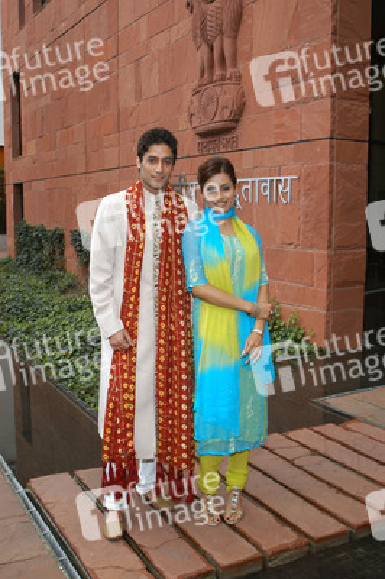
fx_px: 723
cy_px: 290
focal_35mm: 45
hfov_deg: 29.8
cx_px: 192
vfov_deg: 43.6
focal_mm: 30
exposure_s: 1/125
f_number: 5.6
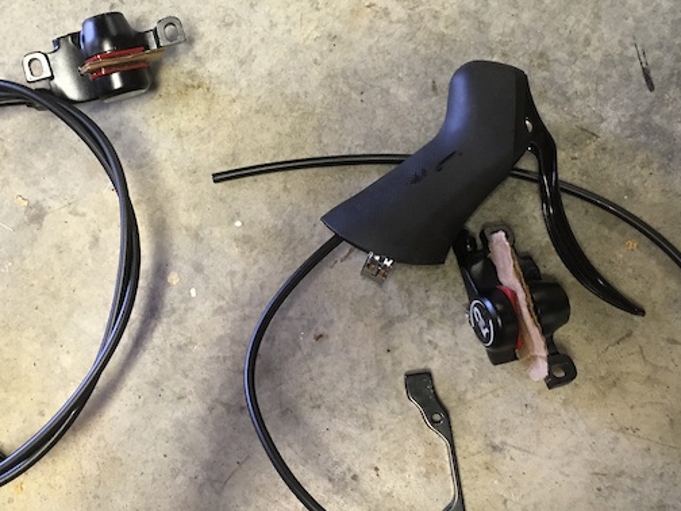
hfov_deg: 40.8
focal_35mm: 46
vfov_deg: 31.5
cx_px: 242
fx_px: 905
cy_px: 251
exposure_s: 1/30
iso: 160
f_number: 2.2
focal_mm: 4.15
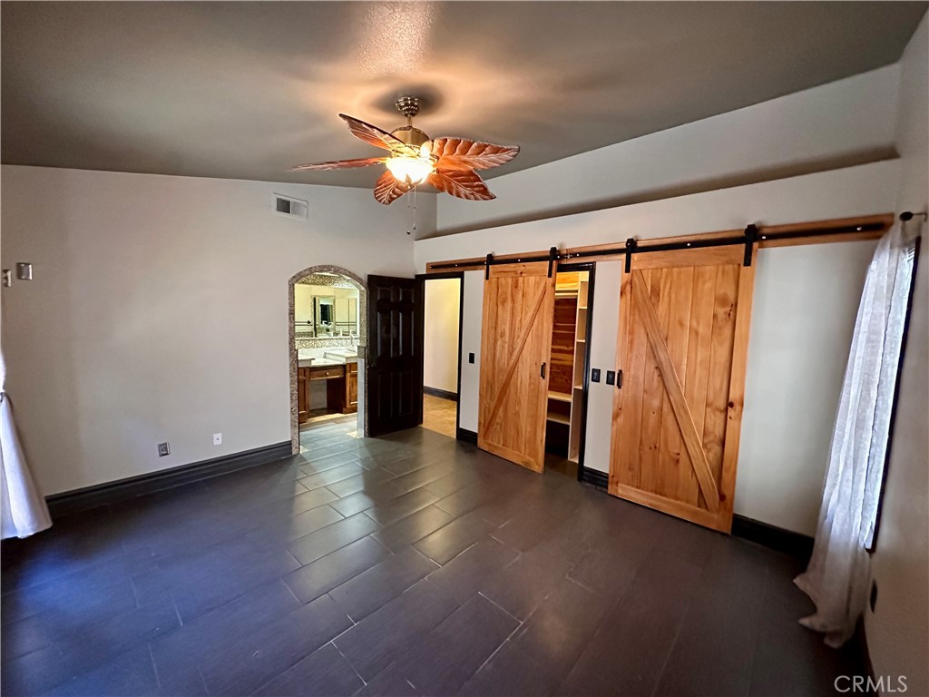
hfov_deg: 102.1
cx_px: 464
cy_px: 348
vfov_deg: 85.7
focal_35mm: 14
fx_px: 376
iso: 1000
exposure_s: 1/60
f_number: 2.2
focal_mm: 2.22
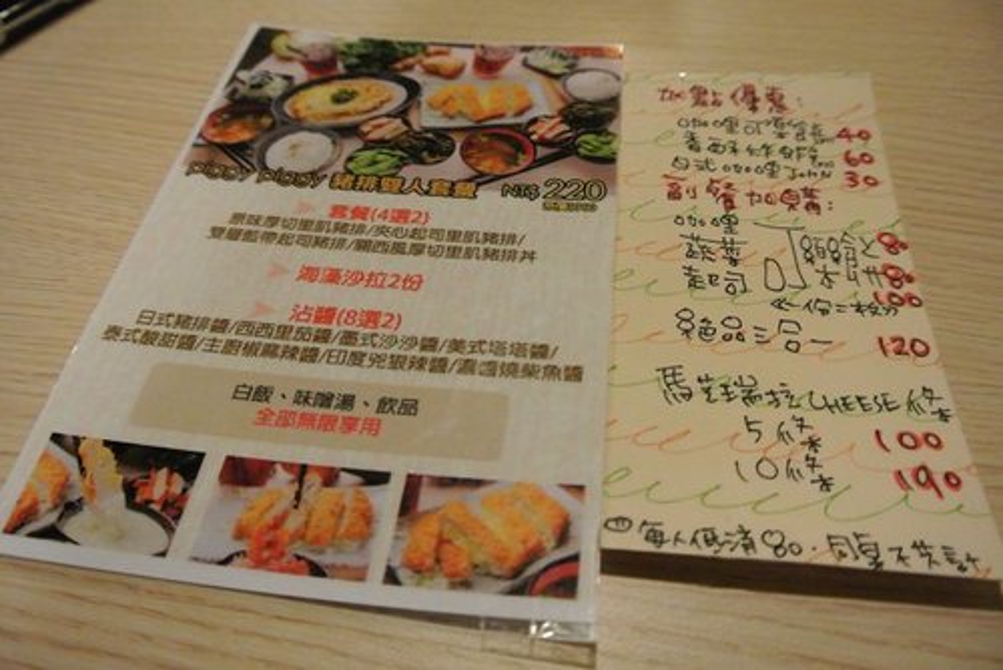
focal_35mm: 28
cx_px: 502
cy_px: 335
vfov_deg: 46.5
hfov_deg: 65.4
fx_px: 781
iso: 2200
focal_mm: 10.7
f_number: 3.5
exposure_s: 1/125
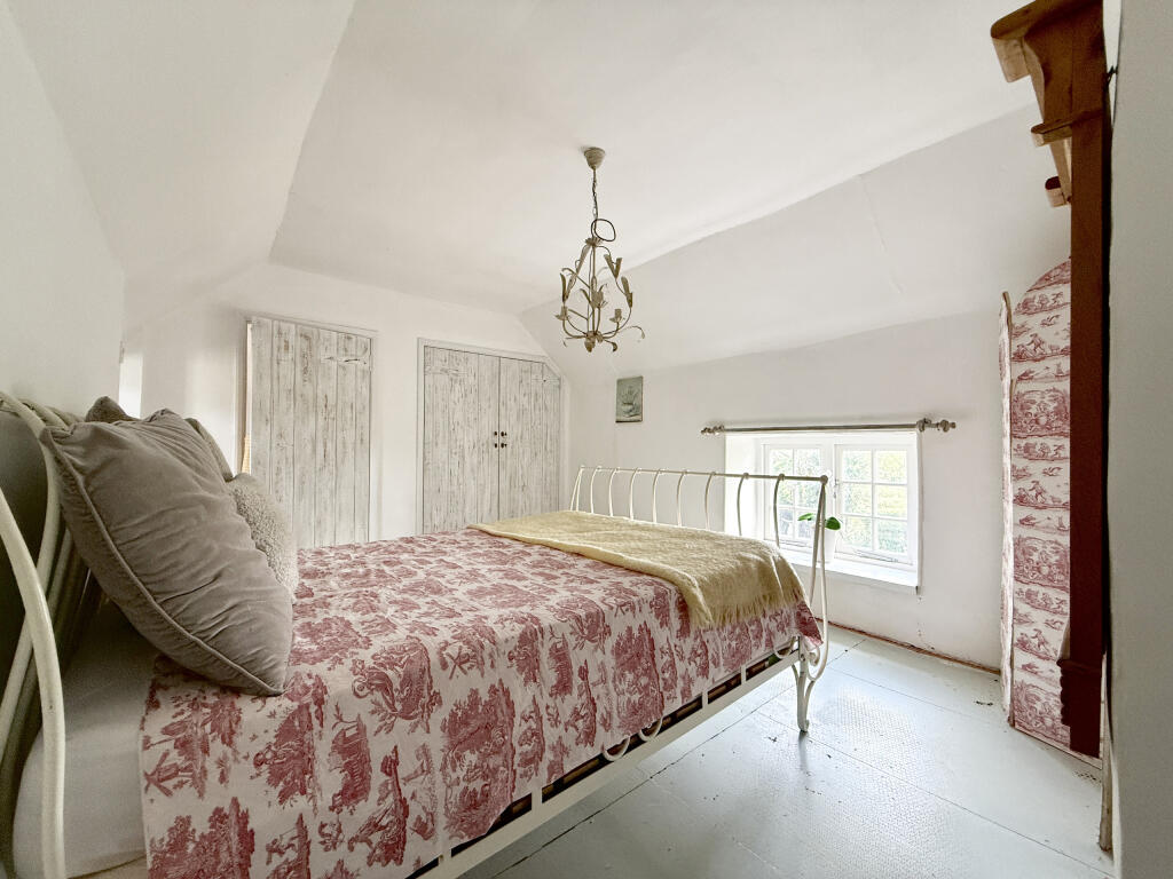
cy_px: 440
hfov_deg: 102.1
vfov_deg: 85.7
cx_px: 586
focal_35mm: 14
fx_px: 474
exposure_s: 1/99
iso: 250
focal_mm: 2.22
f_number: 2.2
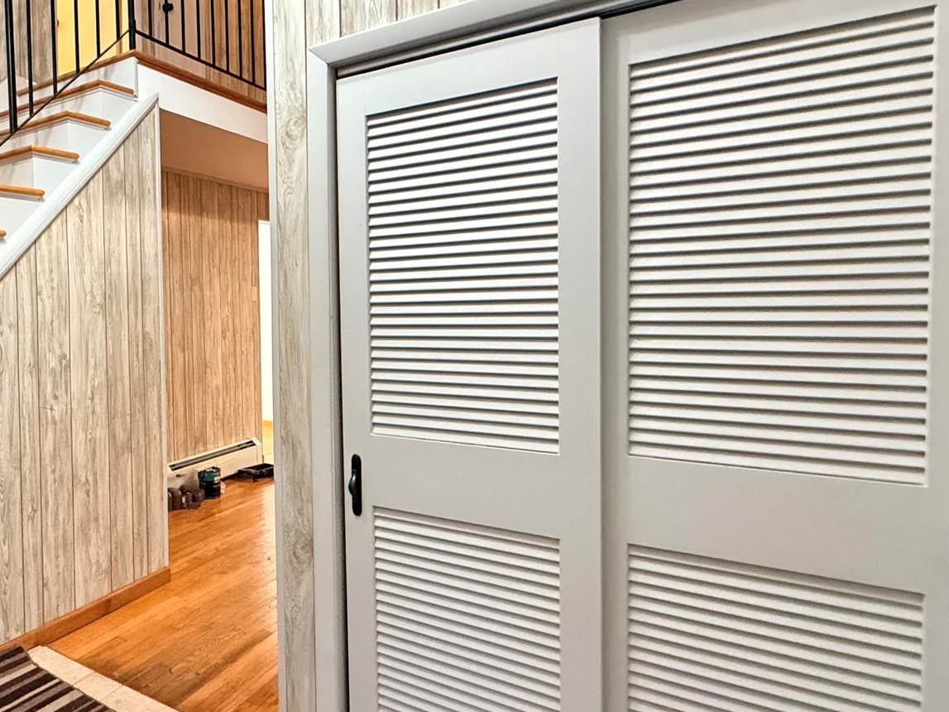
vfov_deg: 54.8
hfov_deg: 62.1
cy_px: 323
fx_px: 685
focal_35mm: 25
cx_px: 159
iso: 1600
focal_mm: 2.22
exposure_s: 1/40
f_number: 2.2
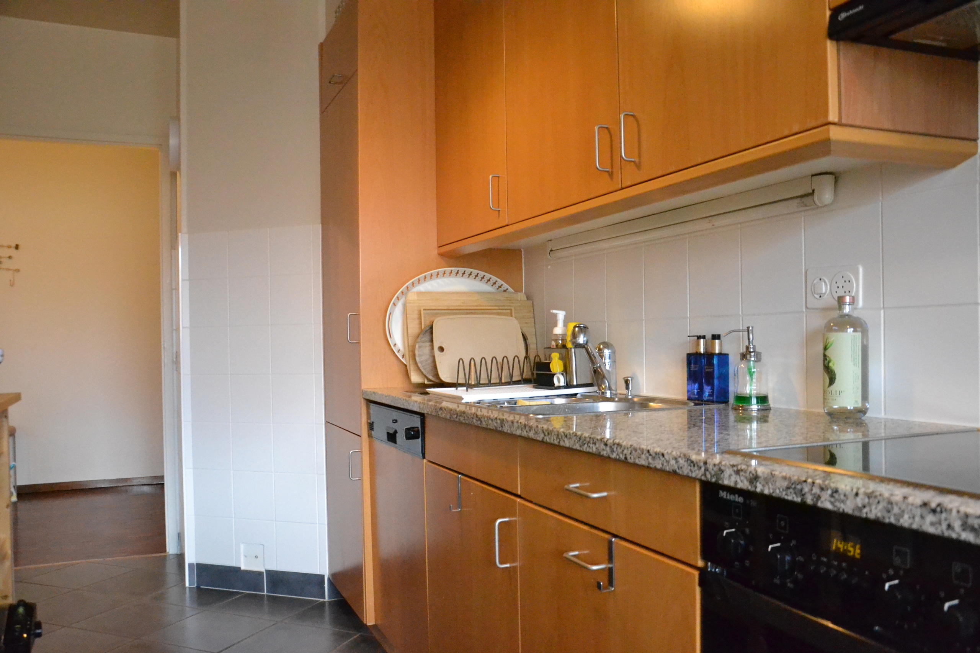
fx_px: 857
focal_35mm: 32
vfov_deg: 41.7
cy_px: 326
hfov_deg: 59.5
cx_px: 490
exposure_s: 1/160
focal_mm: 21
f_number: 4
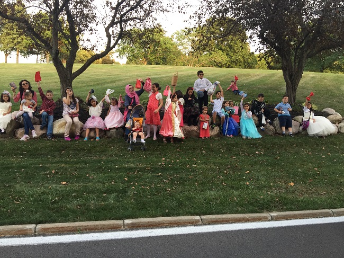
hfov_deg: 61.7
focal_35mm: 29
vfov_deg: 48.2
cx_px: 172
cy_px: 129
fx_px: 288
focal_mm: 4.15
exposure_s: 1/120
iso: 50
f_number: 2.2
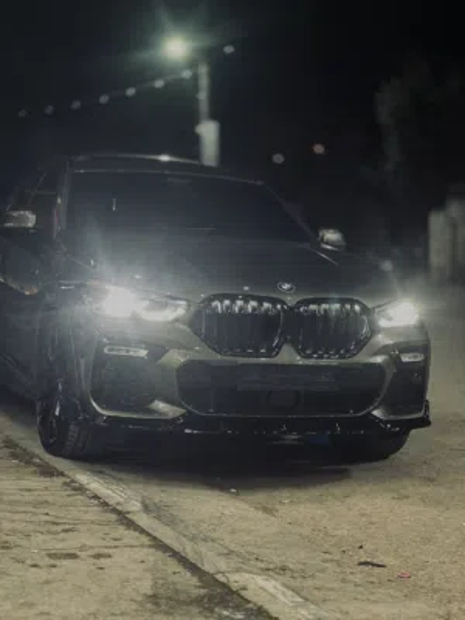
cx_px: 232
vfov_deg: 25.3
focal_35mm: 77
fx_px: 1379
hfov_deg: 19.1
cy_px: 310
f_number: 2.8
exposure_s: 1/20
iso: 400
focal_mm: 9
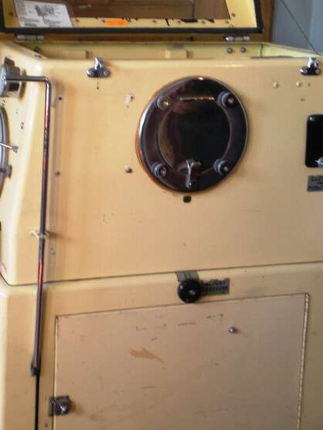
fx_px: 995
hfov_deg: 18.4
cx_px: 133
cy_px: 183
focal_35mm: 80
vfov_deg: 24.4
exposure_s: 1/19
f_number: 3.9
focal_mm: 9.3
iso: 200
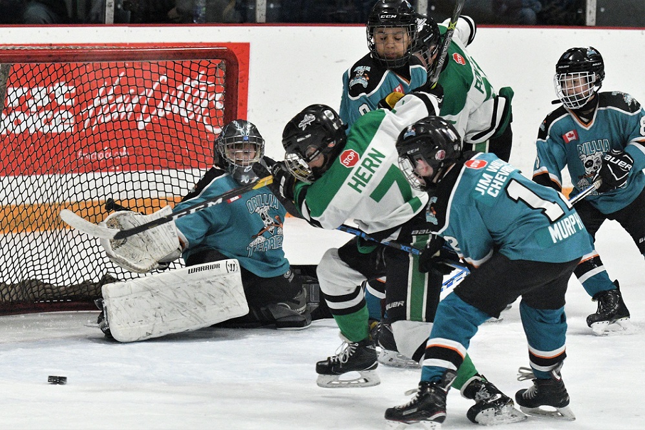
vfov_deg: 9.0
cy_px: 215
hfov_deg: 13.4
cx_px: 322
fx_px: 2741
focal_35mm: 153
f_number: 4
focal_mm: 102
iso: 6400
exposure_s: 1/1000
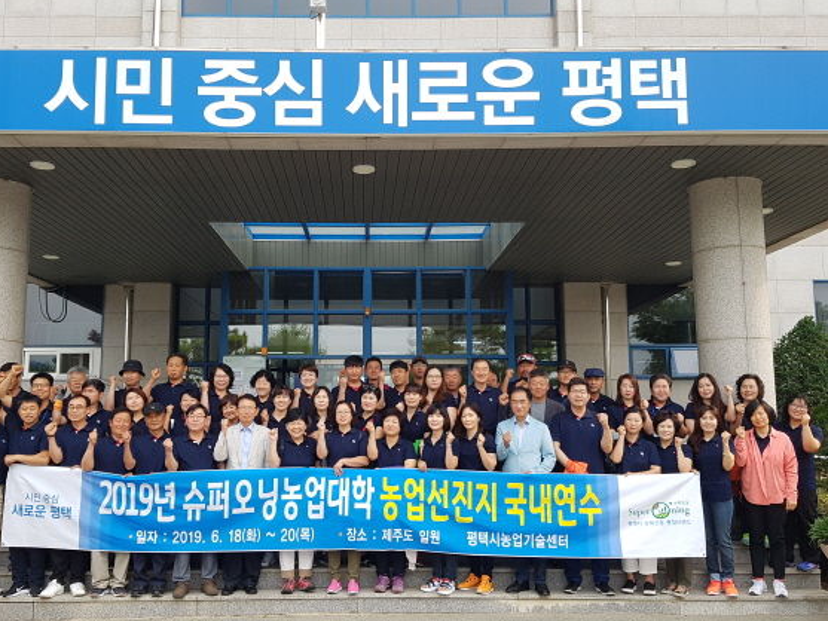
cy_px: 290
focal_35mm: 28
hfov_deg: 63.4
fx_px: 670
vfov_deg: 49.7
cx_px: 384
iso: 50
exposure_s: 1/421
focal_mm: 4.2
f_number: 1.7
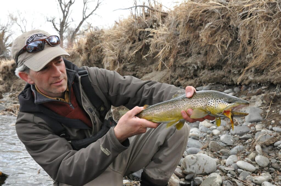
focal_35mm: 45
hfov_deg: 43.7
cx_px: 140
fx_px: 351
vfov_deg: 29.8
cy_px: 93
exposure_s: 1/400
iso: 1250
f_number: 10
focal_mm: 30
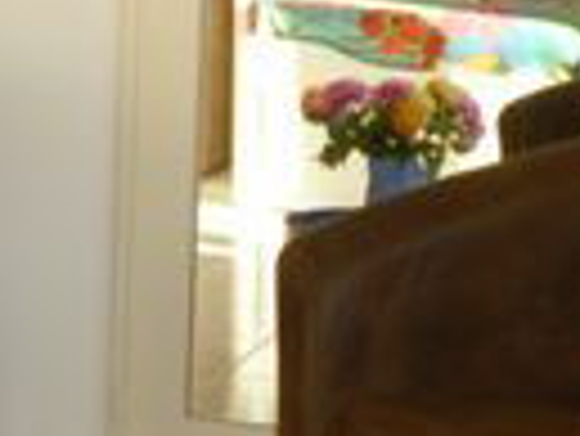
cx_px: 211
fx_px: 2415
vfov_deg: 10.1
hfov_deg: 13.7
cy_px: -117
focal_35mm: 144
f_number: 3.3
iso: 100
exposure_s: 1/100
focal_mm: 5.2
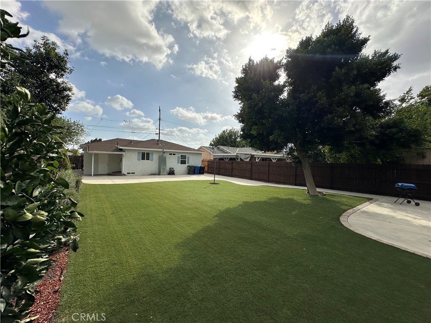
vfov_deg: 85.7
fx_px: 174
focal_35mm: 14
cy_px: 162
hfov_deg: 102.1
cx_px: 216
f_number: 2.2
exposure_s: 1/3401
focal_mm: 2.22
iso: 50
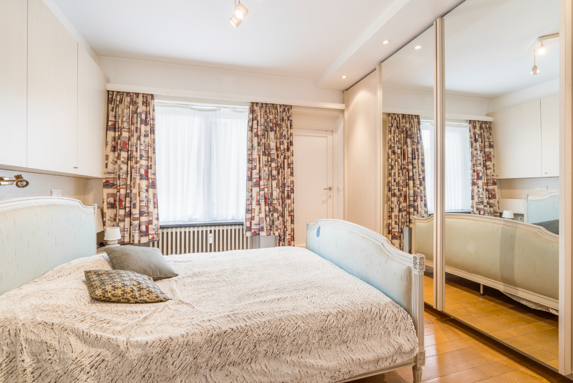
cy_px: 192
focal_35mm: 16
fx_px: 255
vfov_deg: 73.8
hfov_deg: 96.7
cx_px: 286
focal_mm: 16
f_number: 11
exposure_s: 1/2.5
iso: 100
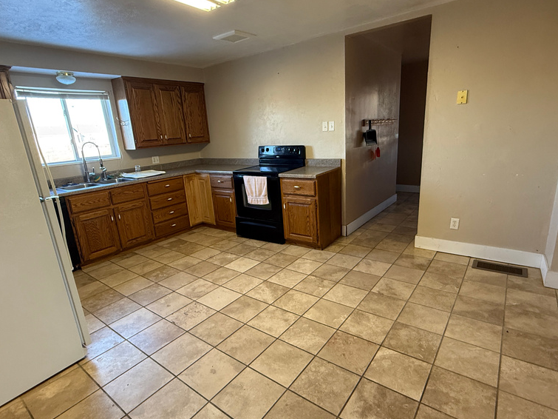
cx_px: 276
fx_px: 306
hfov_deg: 84.7
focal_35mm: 19
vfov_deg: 68.7
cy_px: 215
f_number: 2.2
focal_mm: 2.22
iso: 250
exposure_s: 1/60
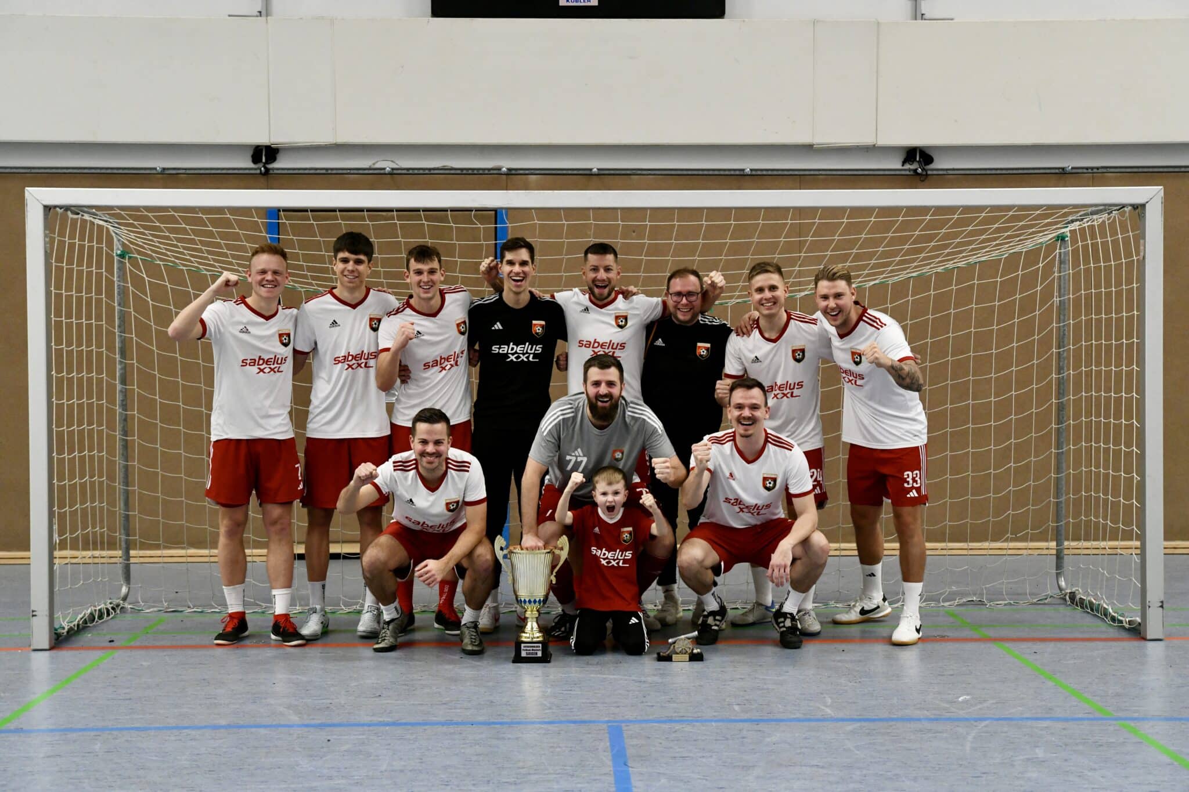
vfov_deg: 29.9
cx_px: 594
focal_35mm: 45
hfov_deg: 43.6
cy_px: 396
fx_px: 1486
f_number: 2.8
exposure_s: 1/640
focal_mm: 45
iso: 5000
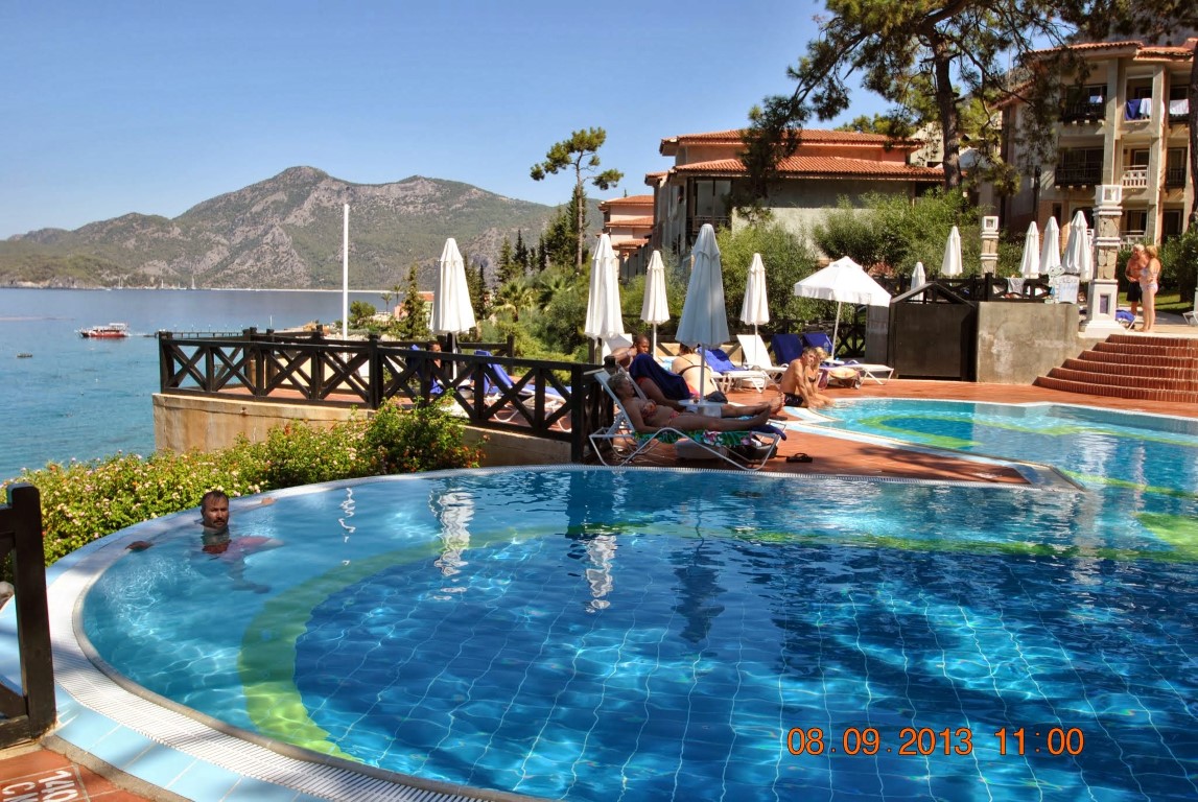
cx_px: 599
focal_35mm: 30
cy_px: 401
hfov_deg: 61.9
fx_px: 1000
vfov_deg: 43.7
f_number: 8
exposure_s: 1/250
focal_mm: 20
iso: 100
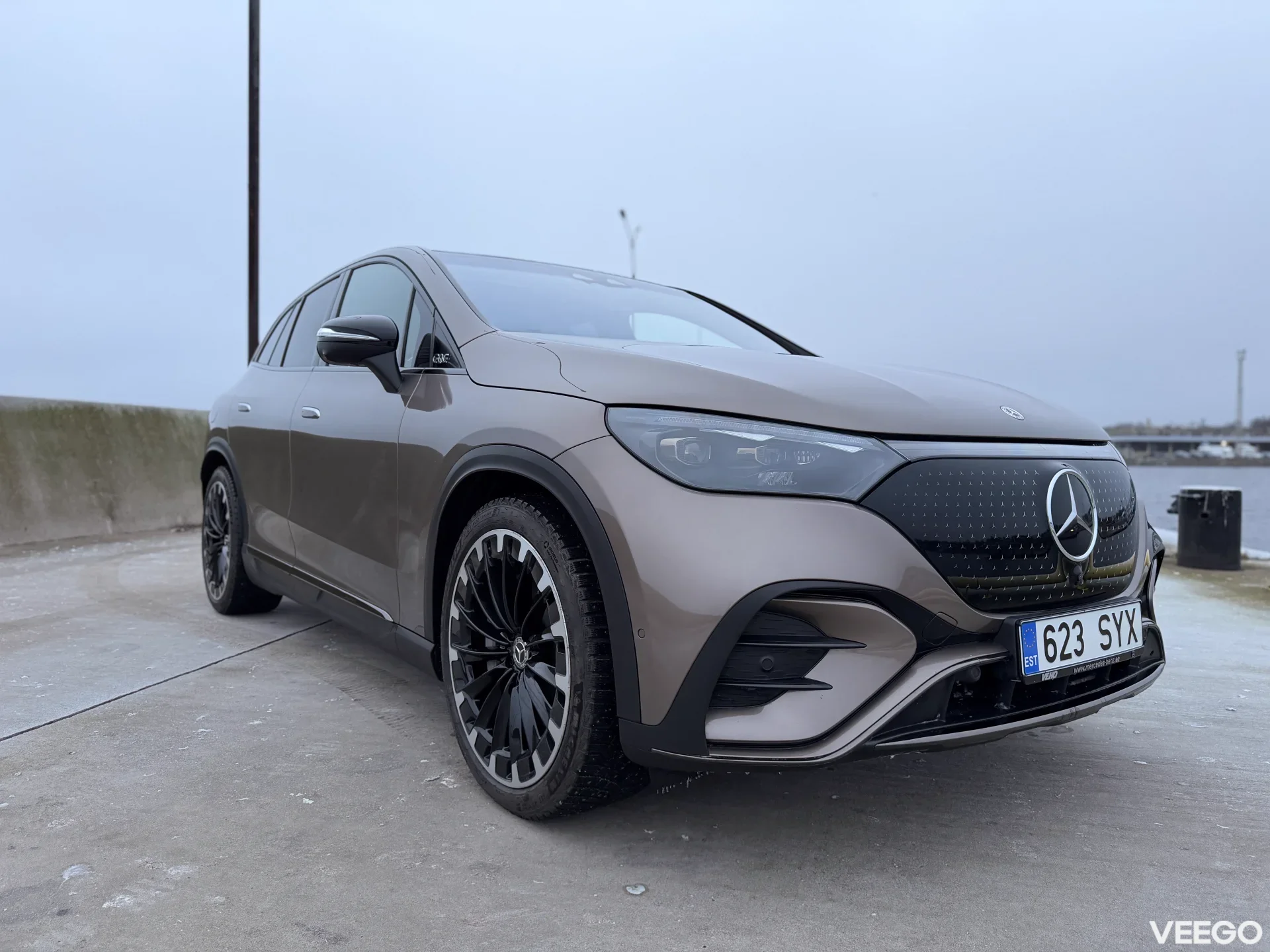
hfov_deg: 71.6
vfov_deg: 56.8
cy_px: 476
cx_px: 635
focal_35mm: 24
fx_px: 881
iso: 200
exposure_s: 1/121
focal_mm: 6.76
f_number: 1.78
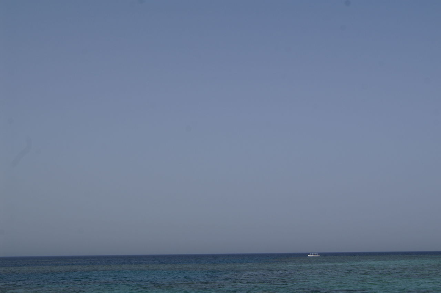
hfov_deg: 37.9
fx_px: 643
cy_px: 146
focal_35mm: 52
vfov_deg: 25.7
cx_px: 220
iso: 200
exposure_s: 1/750
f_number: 11
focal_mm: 35
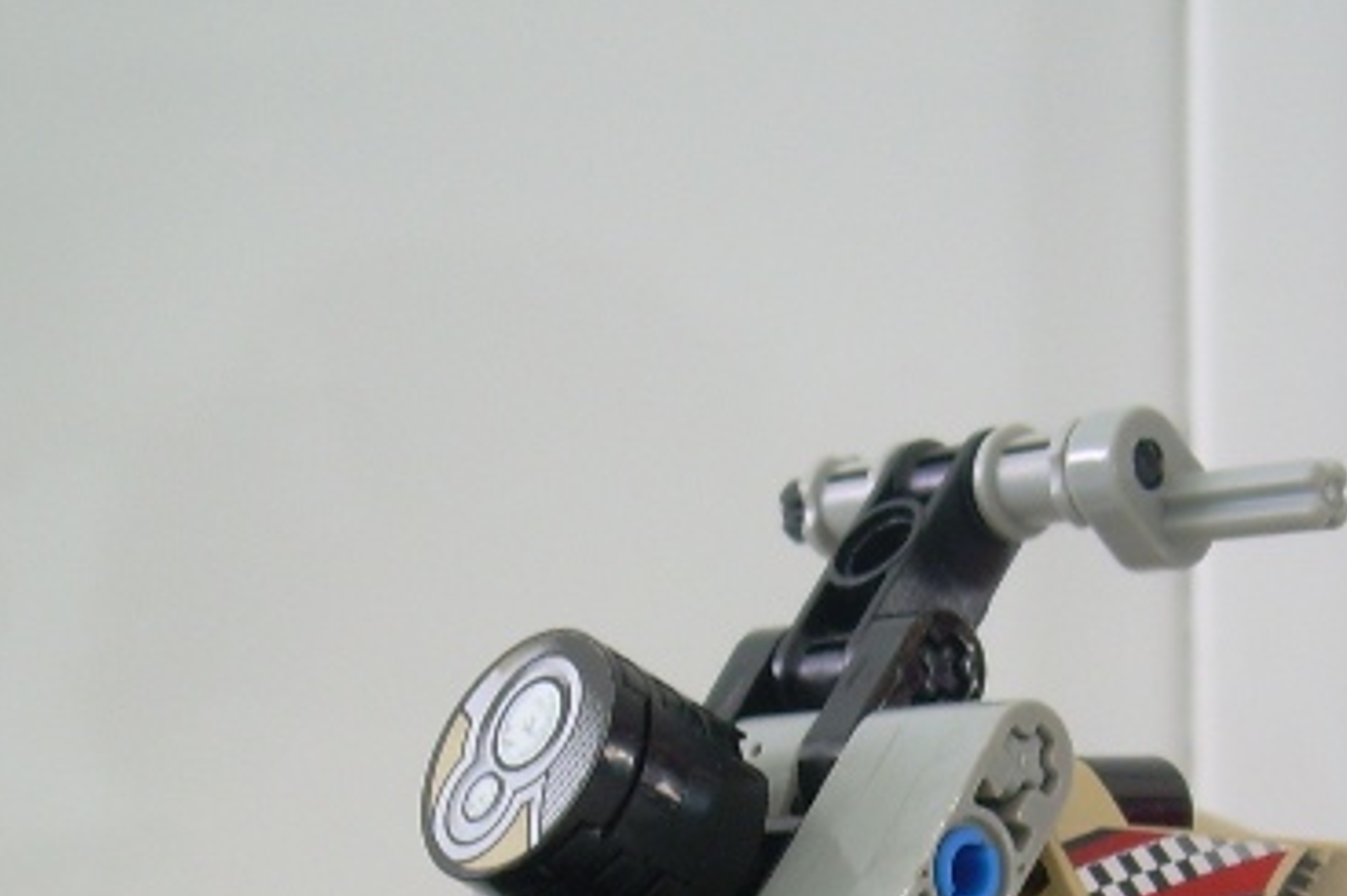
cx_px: 915
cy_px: 900
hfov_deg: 23.5
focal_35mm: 86
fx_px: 3216
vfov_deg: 15.6
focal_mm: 6.3
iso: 50
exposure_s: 1/5.2
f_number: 2.8
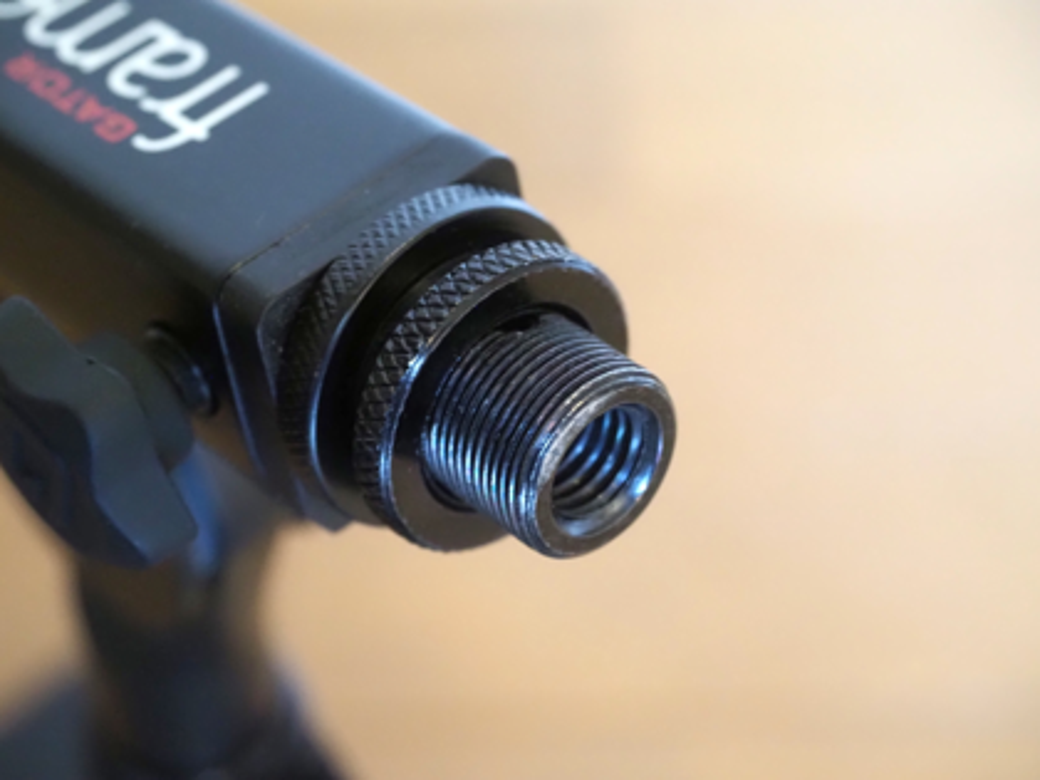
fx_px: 2404
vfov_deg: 18.4
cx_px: 520
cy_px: 390
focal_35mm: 80
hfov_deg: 24.4
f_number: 5.6
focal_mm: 40
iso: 6400
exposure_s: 1/60
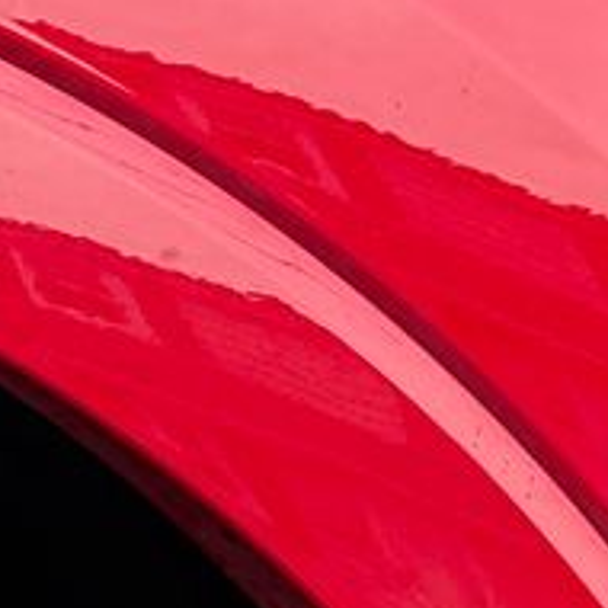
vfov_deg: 8.5
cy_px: 1680
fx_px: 3557
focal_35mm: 179
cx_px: -1027
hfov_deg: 8.6
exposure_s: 1/243
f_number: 1.78
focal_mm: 6.76
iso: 125
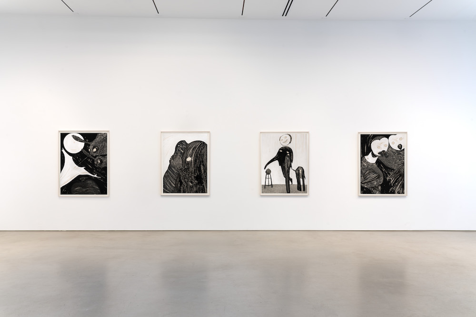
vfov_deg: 45.0
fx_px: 383
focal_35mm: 29
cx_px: 238
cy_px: 158
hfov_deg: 63.7
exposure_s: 1/2
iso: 100
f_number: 14
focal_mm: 29
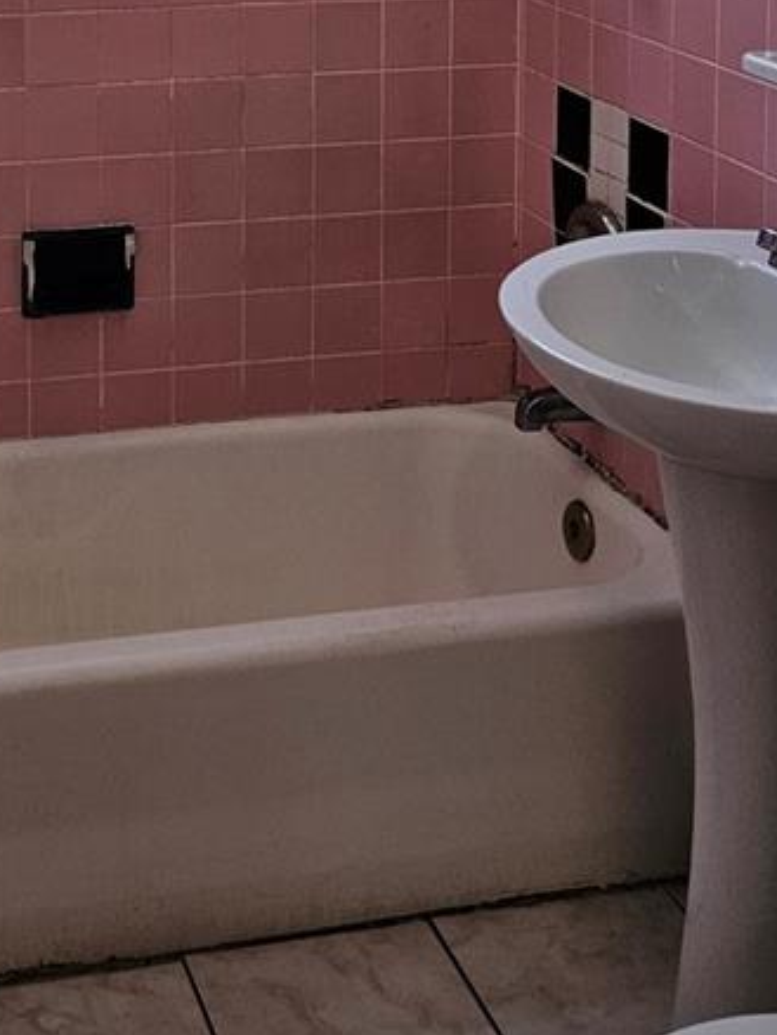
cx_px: 83
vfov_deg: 27.9
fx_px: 1884
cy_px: -113
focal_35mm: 63
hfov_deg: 22.7
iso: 160
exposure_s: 1/120
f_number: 1.8
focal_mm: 5.4
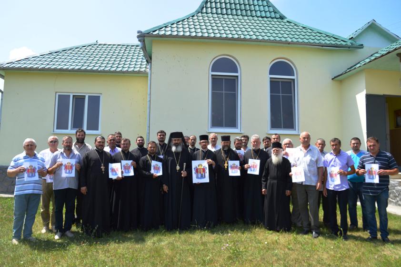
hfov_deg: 38.9
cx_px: 200
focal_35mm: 51
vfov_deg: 26.4
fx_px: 568
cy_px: 134
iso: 100
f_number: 9
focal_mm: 34
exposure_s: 1/320
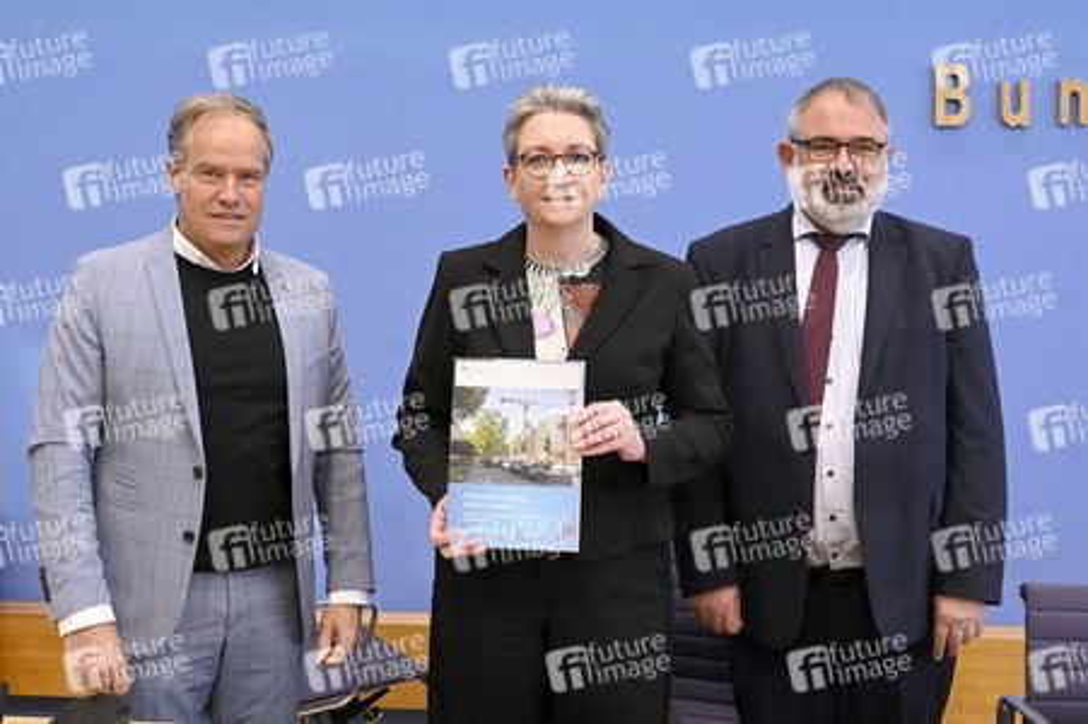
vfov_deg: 37.8
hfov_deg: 54.5
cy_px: 362
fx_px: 1057
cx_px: 544
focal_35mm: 35
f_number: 6.3
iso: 4000
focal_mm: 35
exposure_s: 1/400
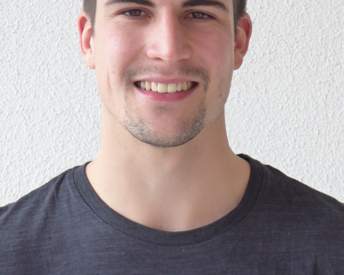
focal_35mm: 139
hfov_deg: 13.9
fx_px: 1415
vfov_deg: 11.1
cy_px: 75
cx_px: 171
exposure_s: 1/30
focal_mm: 19
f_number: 5.1
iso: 400
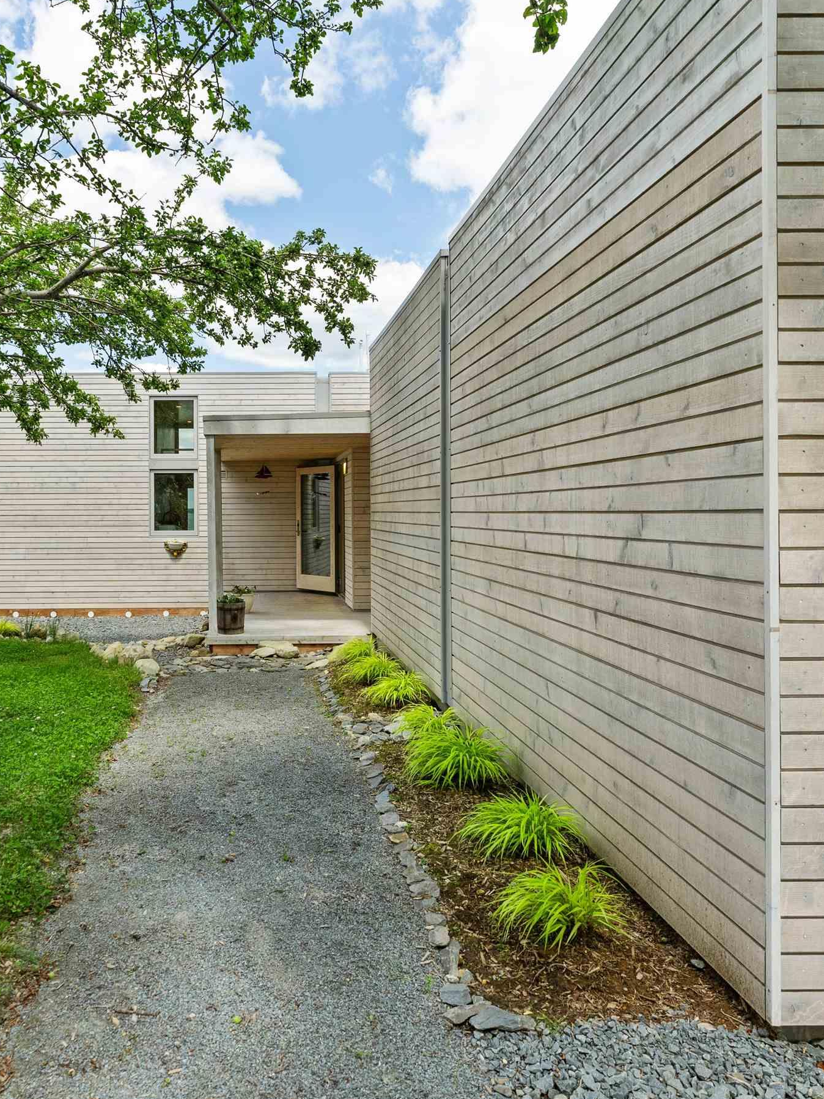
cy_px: 501
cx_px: 265
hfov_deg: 57.4
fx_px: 730
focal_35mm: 23
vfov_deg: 73.8
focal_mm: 14
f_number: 4.5
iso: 640
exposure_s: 1/1000
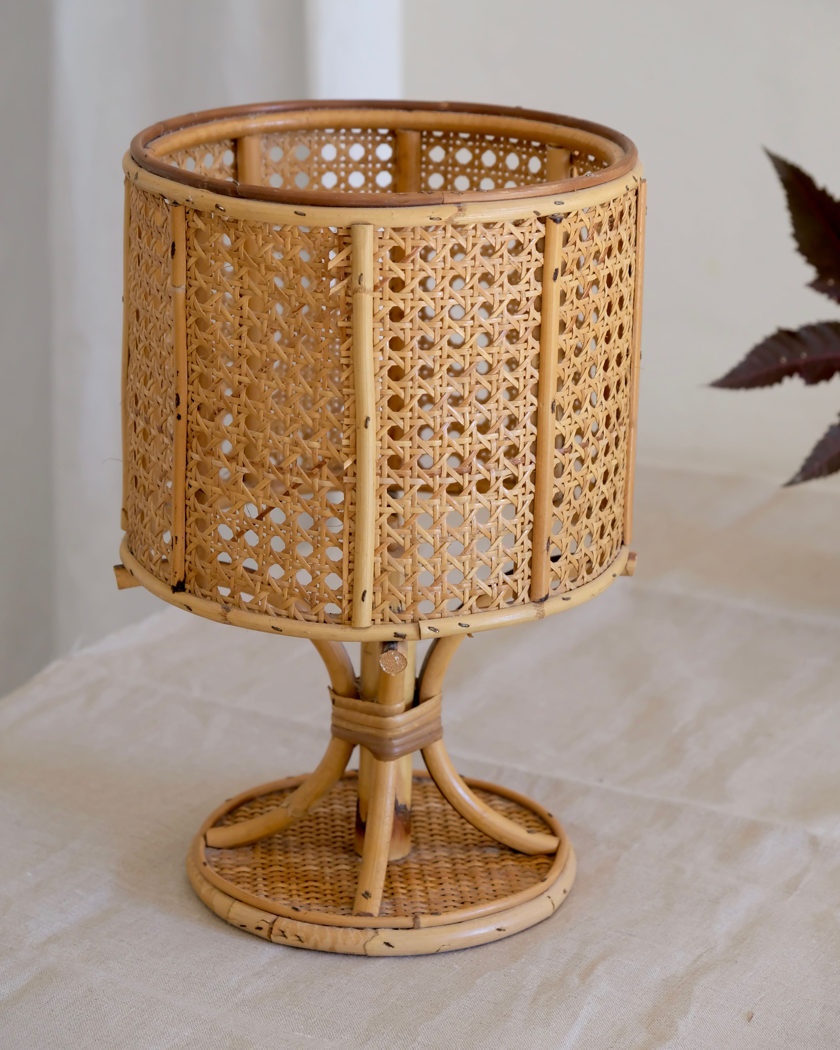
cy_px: 469
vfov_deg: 20.4
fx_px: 2921
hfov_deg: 16.4
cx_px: 419
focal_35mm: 94
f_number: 4
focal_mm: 55
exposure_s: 1/80
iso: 640
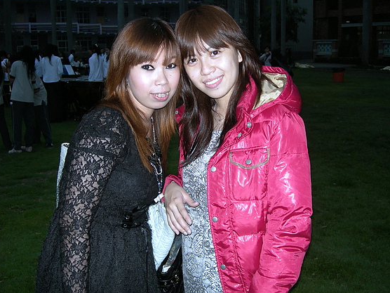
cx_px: 200
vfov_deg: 35.1
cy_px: 141
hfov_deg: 45.8
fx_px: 462
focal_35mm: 41
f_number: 2.8
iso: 69
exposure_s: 1/60.1
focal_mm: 7.8
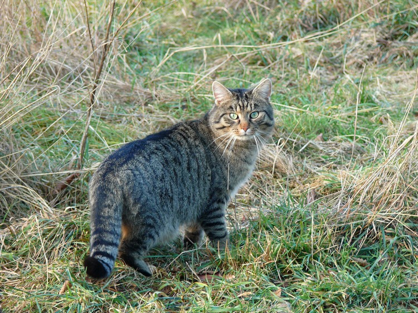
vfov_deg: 5.8
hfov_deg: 7.7
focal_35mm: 257
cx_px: 209
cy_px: 156
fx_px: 3102
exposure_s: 1/50
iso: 100
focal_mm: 54.3
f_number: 3.6
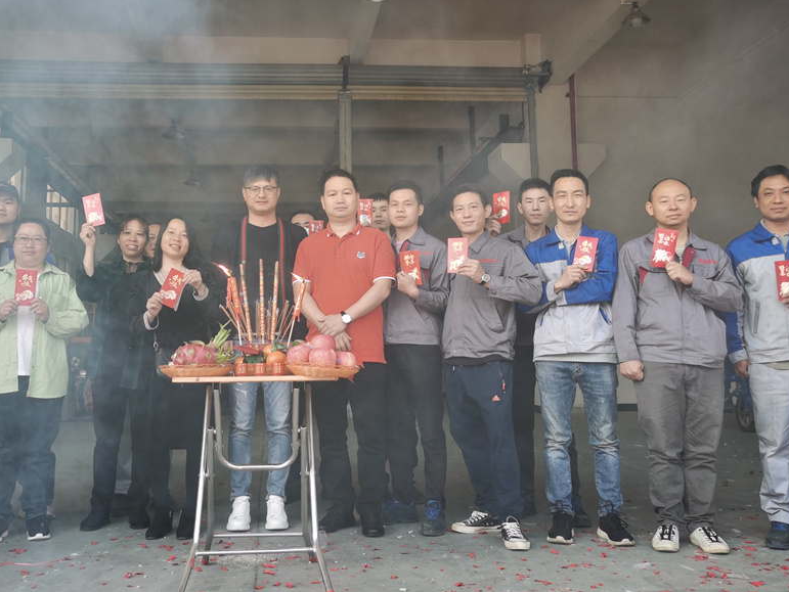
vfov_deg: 40.7
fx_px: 798
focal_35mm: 35
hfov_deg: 52.4
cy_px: 266
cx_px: 330
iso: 50
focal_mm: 5.56
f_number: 1.6
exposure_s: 1/243
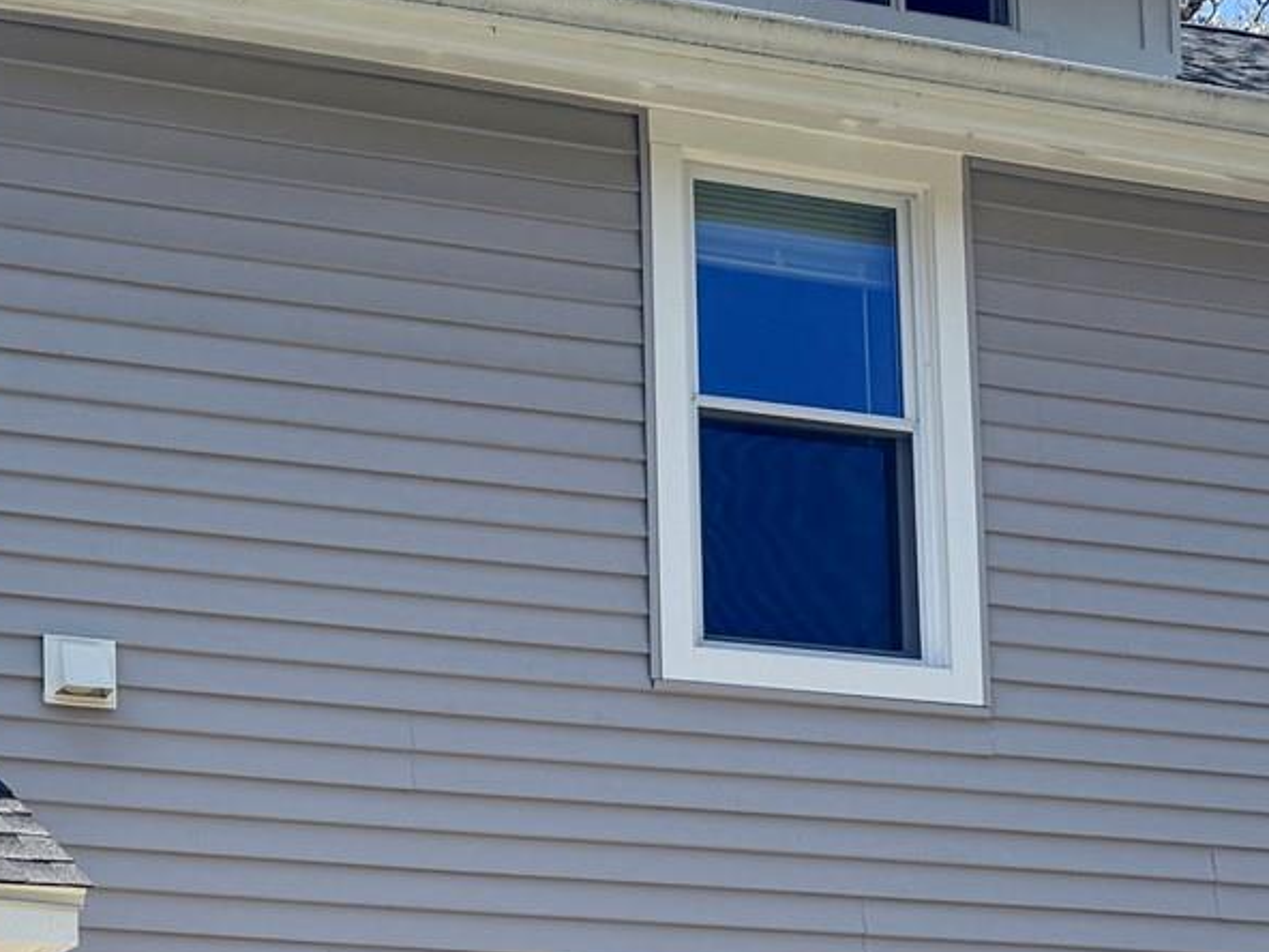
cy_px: 1190
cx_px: -133
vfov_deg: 16.9
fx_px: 3043
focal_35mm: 83
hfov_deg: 22.2
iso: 80
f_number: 1.78
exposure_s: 1/2801
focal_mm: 6.76
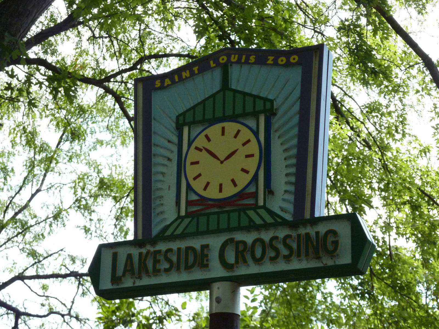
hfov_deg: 21.8
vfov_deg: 16.4
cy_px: 164
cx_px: 220
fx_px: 1141
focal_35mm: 90
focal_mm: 14.7
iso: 320
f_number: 4.3
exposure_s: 1/500
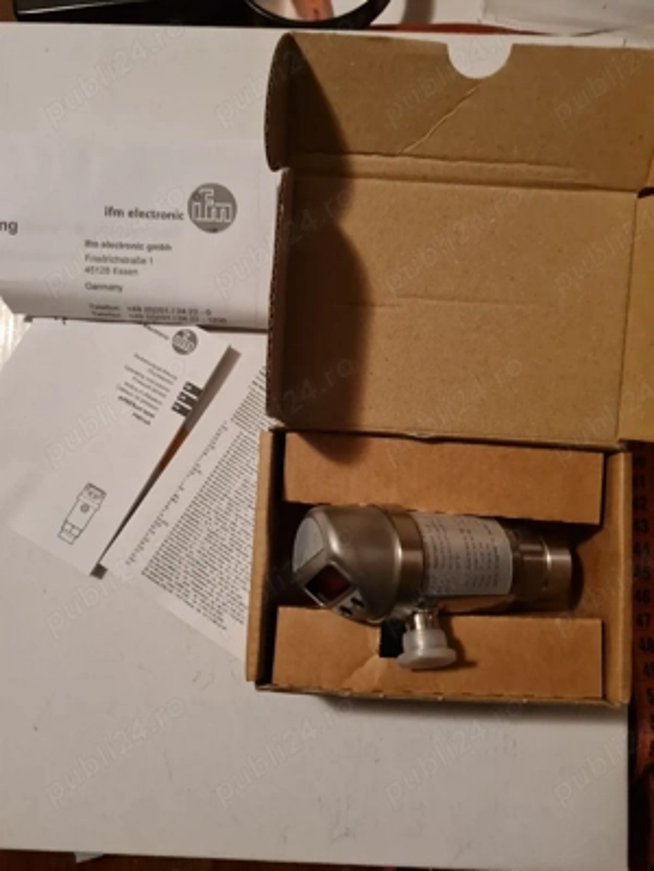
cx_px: 327
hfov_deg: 53.1
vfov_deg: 67.3
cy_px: 436
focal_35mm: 26
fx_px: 655
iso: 500
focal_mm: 5.4
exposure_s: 1/33
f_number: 1.8
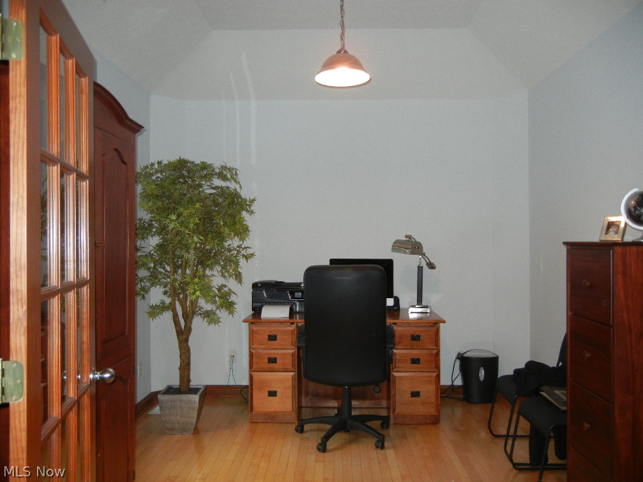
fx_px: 557
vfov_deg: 46.8
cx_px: 322
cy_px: 241
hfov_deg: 60.0
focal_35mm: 30
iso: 246
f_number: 3.5
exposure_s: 1/30
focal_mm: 5.4
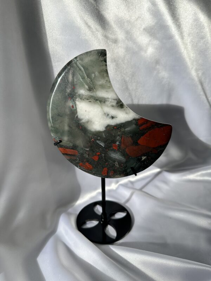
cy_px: 140
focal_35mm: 24
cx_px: 106
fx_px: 195
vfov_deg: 71.6
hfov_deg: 56.8
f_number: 1.78
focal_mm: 6.86
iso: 80
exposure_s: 1/1949
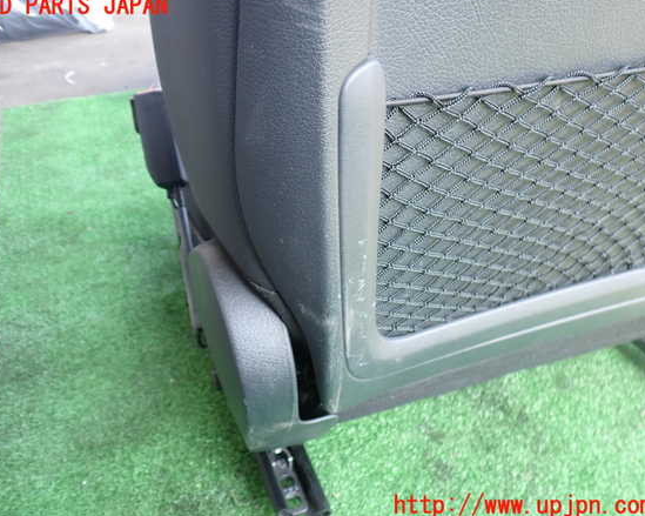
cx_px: 307
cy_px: 256
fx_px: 611
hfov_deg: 55.6
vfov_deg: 45.8
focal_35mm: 32
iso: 200
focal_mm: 5.4
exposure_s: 1/100
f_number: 2.3
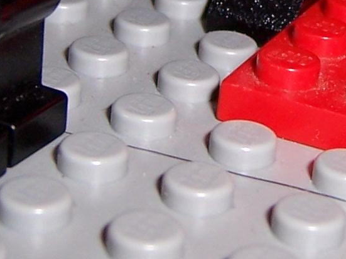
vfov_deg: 10.6
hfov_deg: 14.2
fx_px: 1379
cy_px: -17
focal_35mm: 138
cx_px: 278
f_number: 2.8
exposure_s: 1/60
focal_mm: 5.5
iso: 80
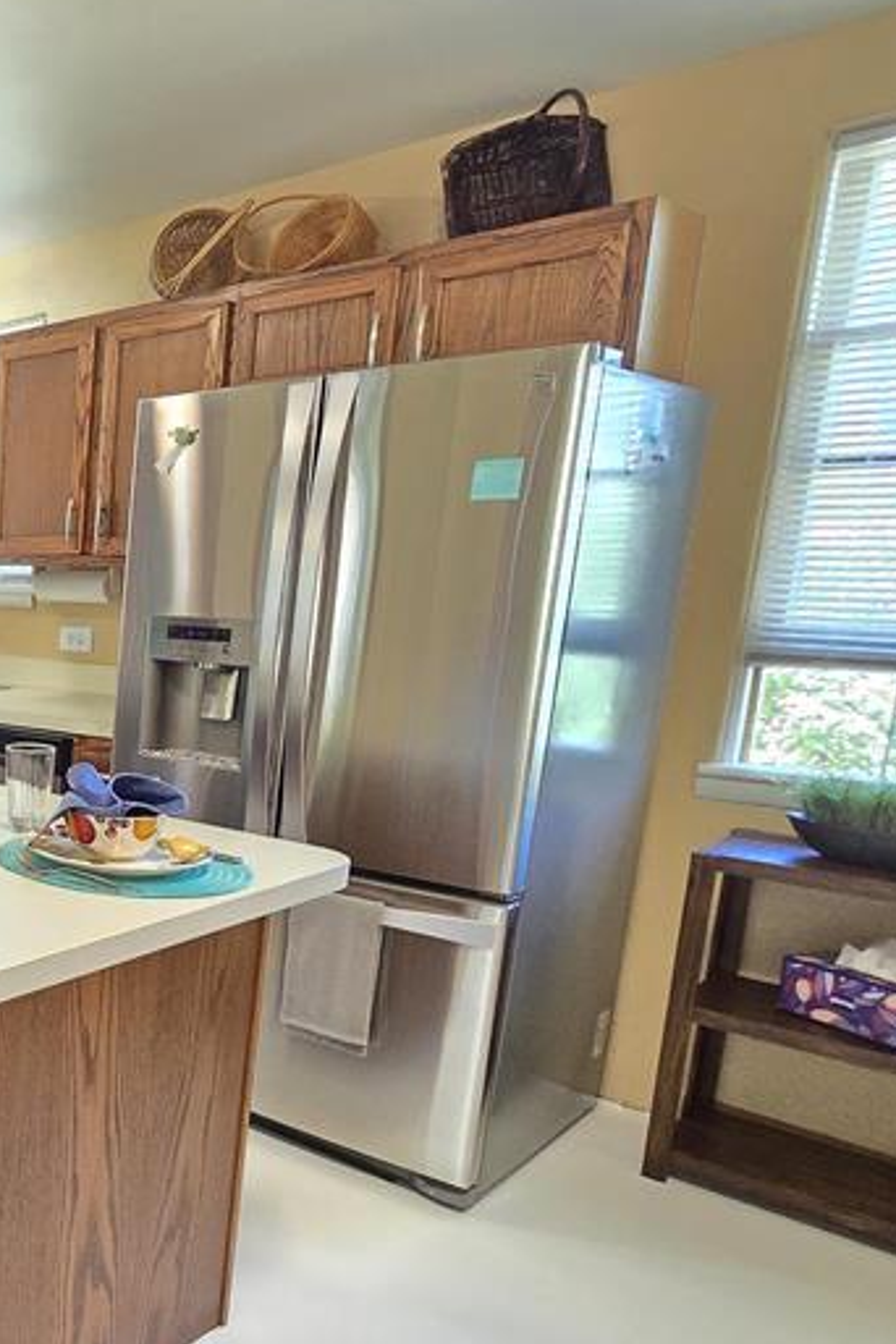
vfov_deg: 67.1
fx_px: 1008
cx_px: -346
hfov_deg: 32.0
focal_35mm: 27
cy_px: 760
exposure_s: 1/60
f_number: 2.2
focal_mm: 2.2
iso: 320
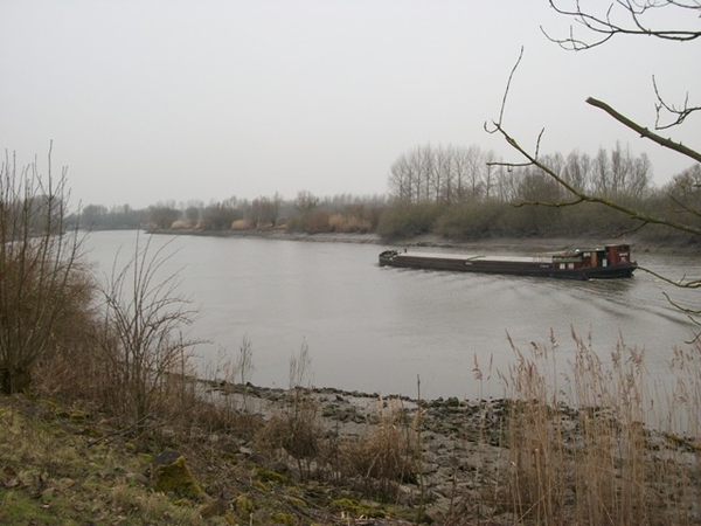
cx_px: 350
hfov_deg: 46.8
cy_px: 263
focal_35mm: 40
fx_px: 810
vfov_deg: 36.0
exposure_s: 1/250
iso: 80
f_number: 3.2
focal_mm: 7.1
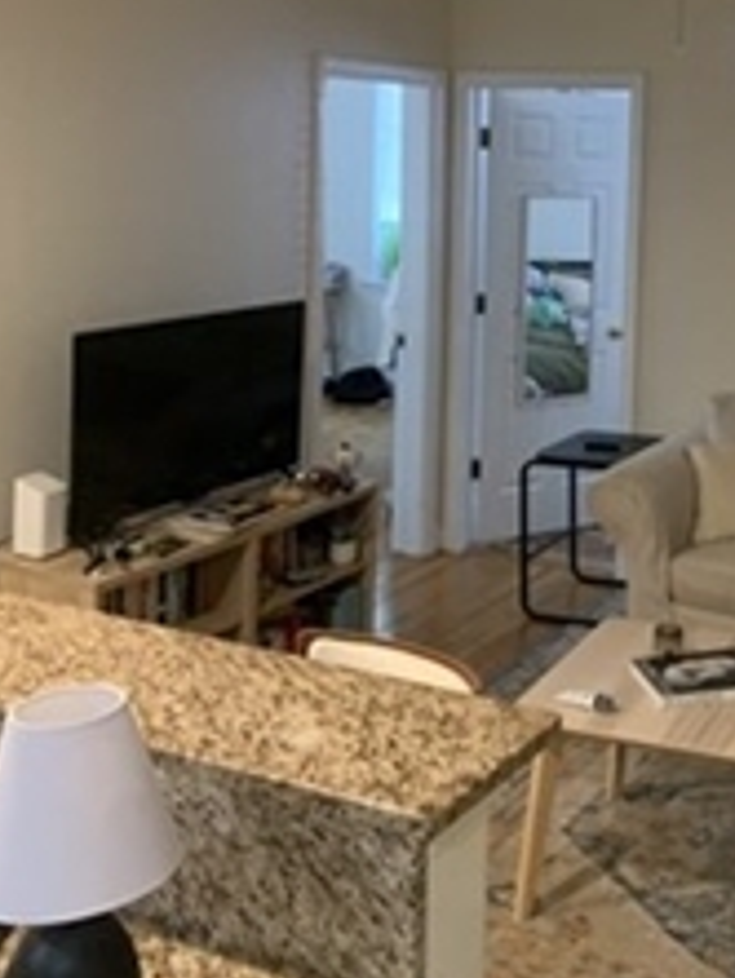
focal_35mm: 47
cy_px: 223
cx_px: 602
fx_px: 1329
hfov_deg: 30.1
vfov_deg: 39.1
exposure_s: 1/40
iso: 400
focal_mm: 4.25
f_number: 1.8
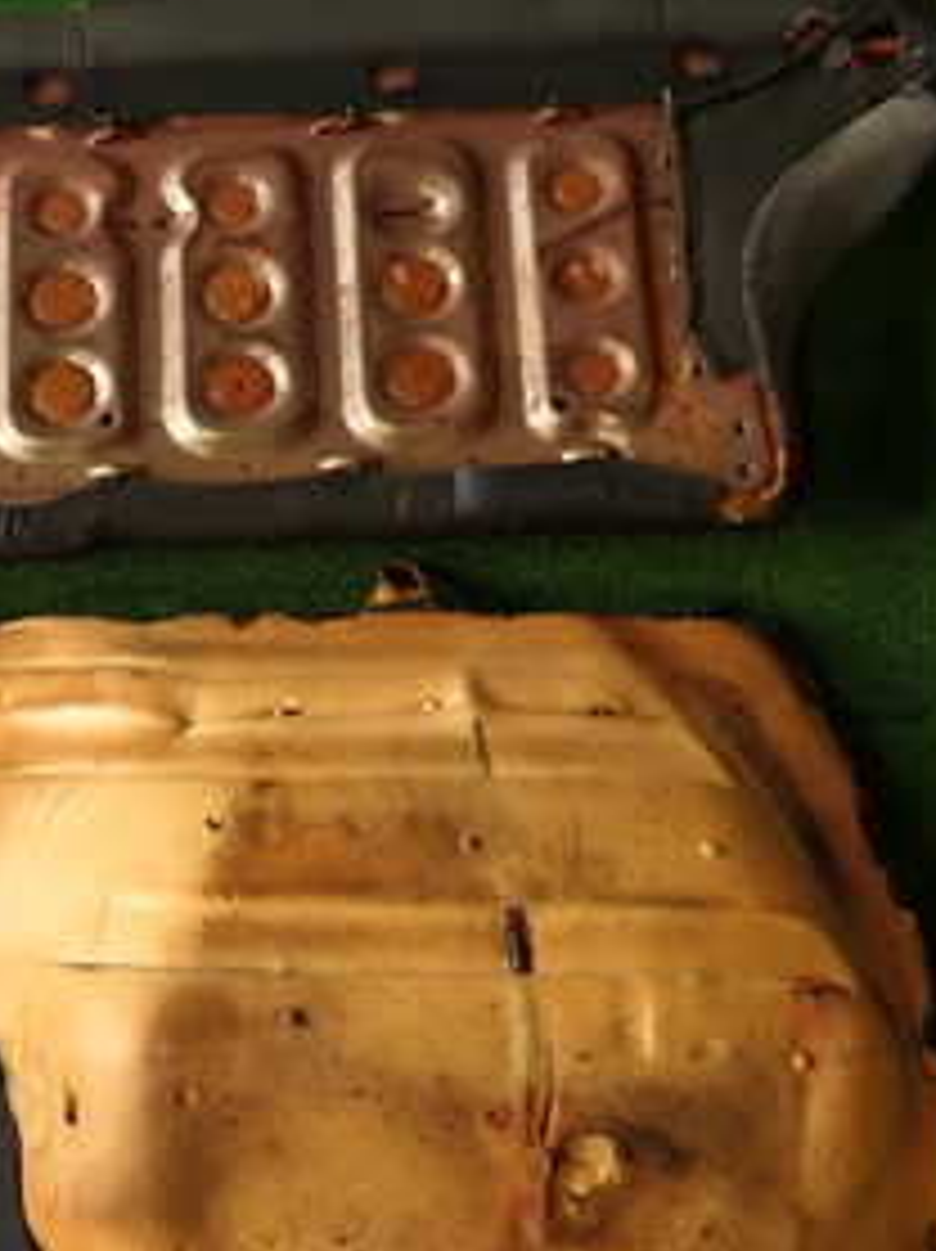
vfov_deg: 35.4
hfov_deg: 25.5
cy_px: 792
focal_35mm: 54
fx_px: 1950
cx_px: -32
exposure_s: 1/60
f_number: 2
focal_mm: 4.5
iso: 200
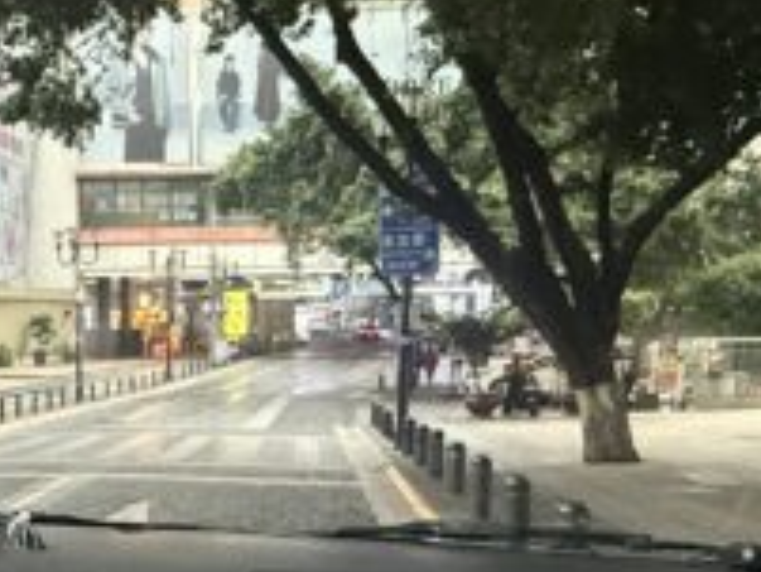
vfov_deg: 29.2
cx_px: 110
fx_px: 1056
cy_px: 504
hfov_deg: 37.6
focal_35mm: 48
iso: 800
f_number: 2.2
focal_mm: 2.22
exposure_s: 1/60
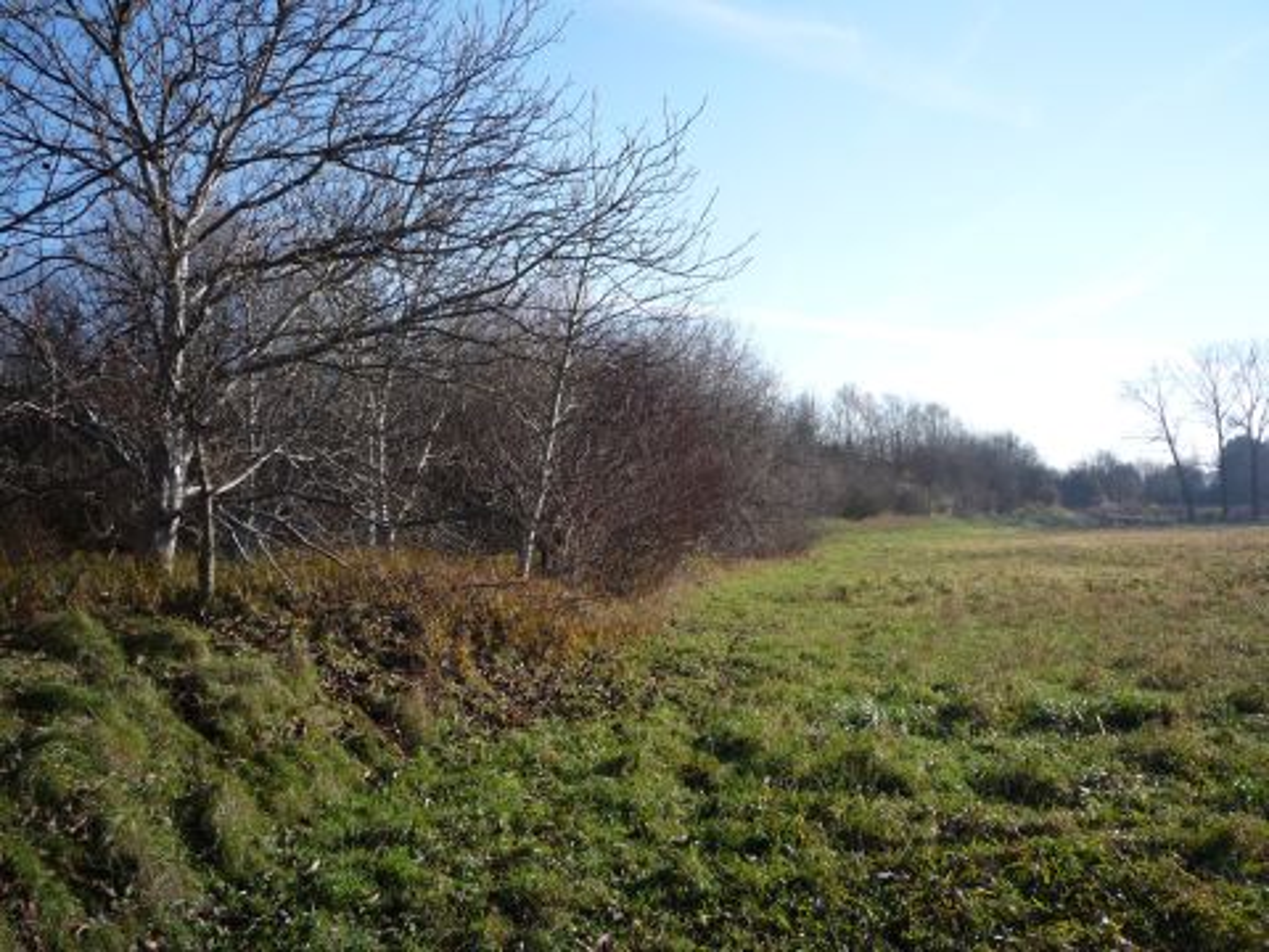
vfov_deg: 44.2
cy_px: 476
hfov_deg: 56.8
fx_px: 1173
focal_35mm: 32
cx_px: 634
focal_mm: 5.2
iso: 100
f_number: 4.5
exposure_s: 1/400
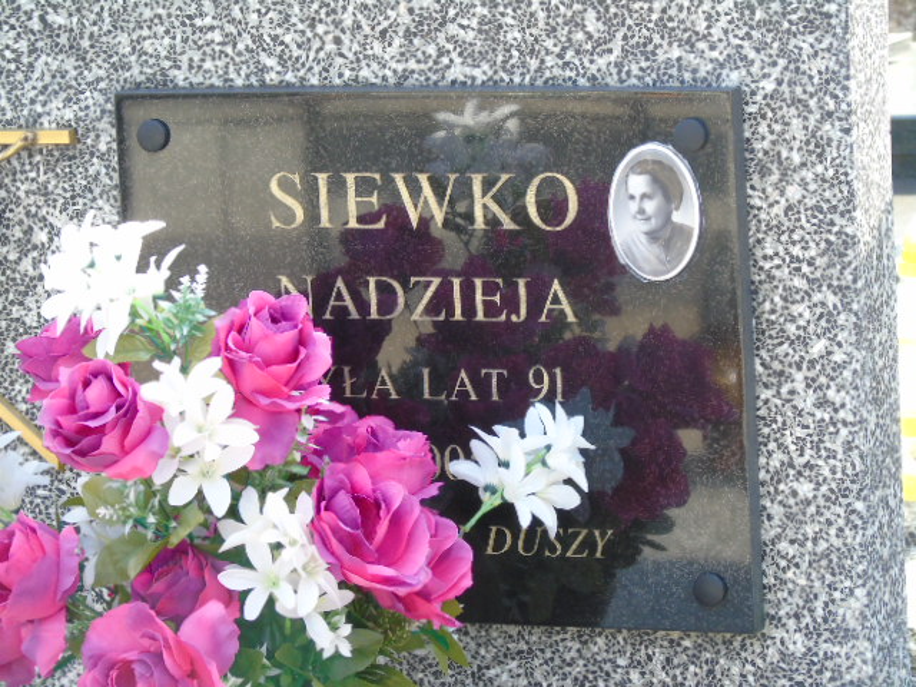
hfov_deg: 10.6
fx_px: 4922
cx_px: 458
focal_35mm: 186
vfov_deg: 8.0
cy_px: 344
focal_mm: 33
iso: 250
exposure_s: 1/125
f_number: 5
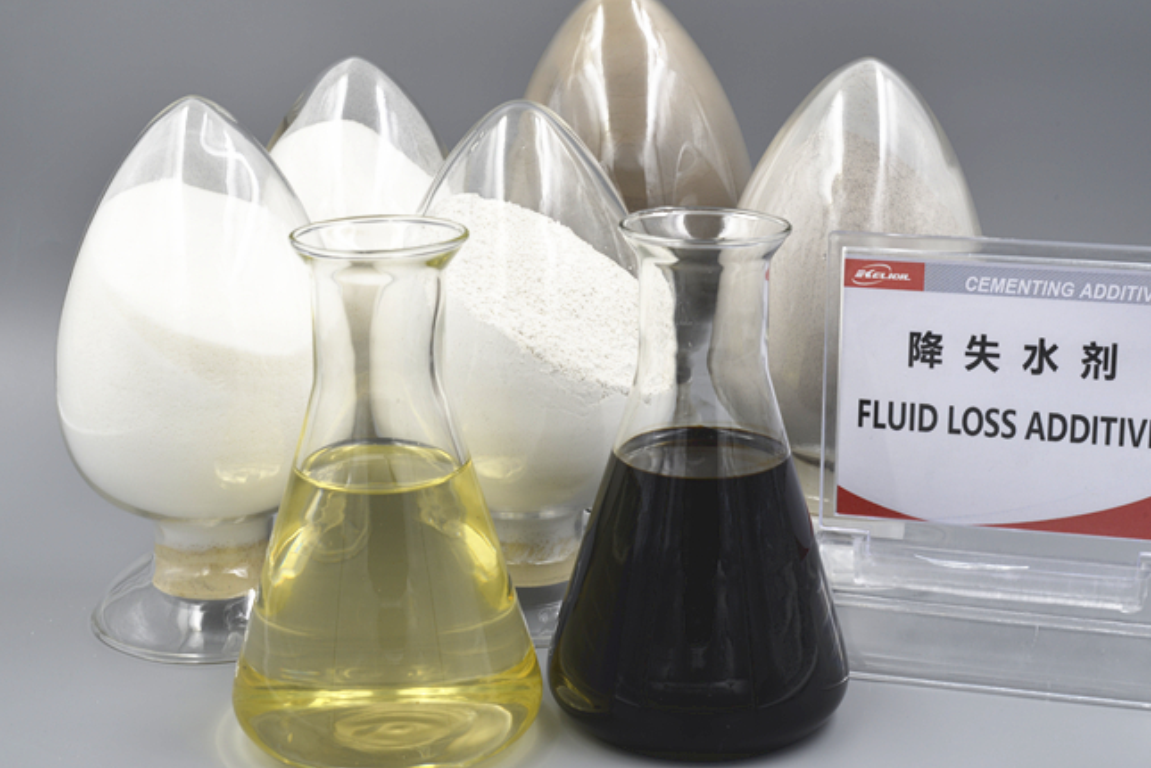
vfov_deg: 21.9
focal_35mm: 62
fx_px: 1982
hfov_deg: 32.4
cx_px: 600
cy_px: 360
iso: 100
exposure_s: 1/10
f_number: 16
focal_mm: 50
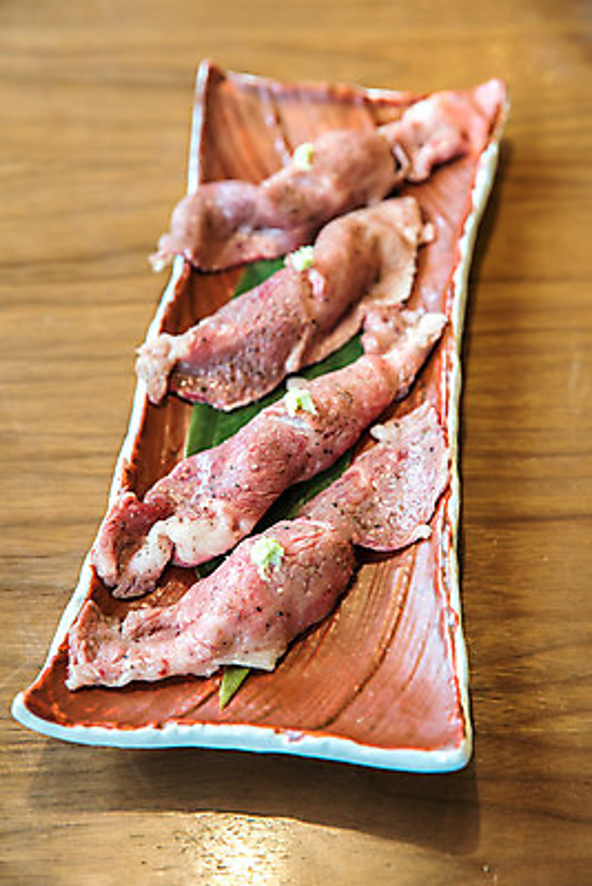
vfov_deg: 30.9
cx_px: 296
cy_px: 443
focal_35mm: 65
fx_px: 1602
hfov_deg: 20.9
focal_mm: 65
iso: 640
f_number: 5
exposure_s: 1/80
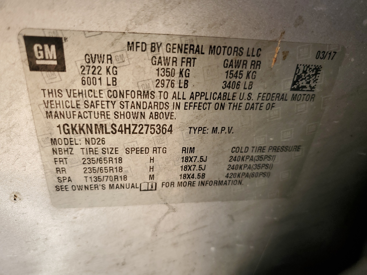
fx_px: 276
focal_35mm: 26
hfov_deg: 67.3
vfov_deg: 53.1
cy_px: 138
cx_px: 184
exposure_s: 1/238
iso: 50
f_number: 1.5
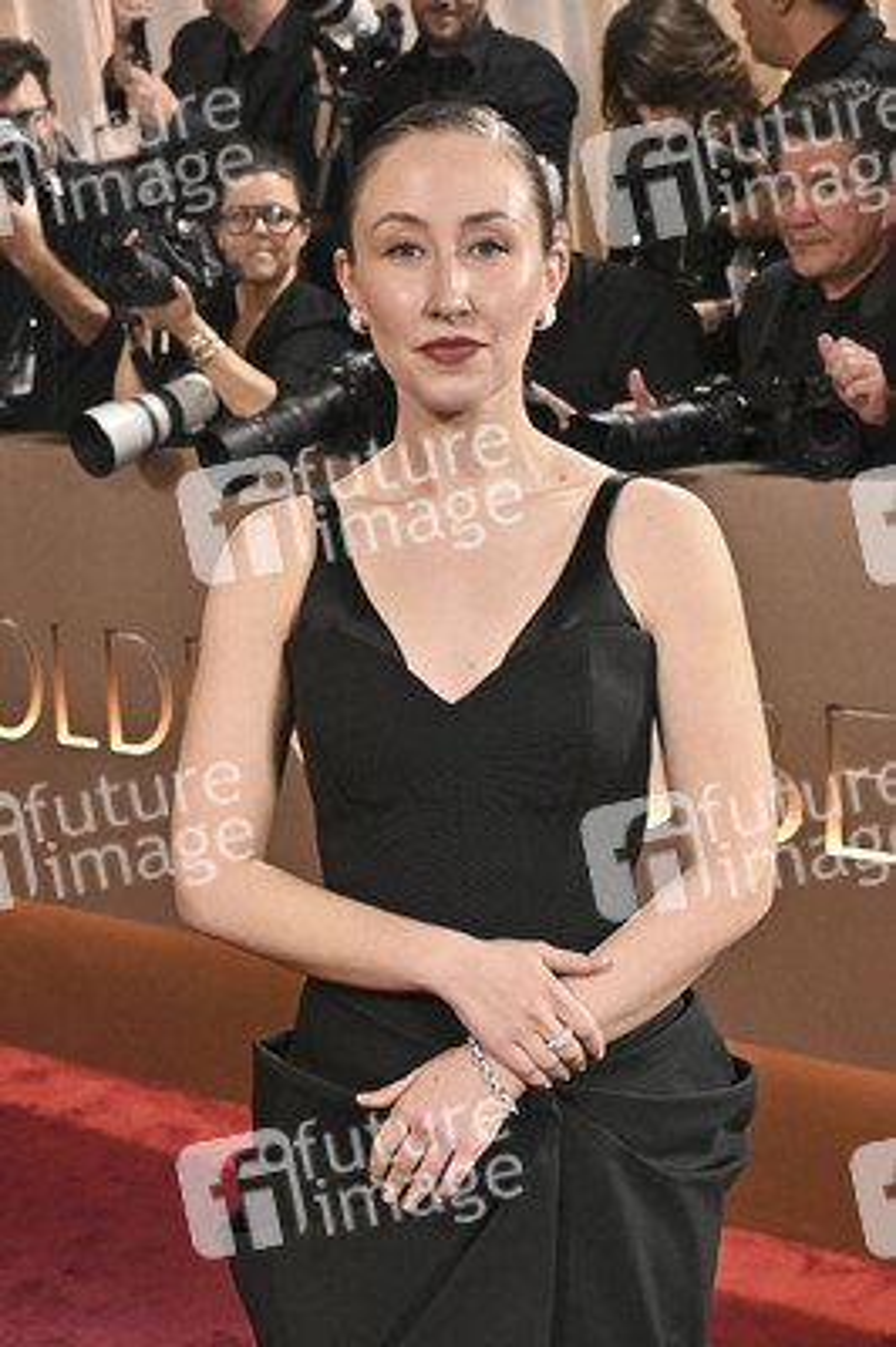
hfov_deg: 37.8
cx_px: 448
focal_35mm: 35
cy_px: 674
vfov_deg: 54.5
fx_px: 1309
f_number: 5.6
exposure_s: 1/320
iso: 2500
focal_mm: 35
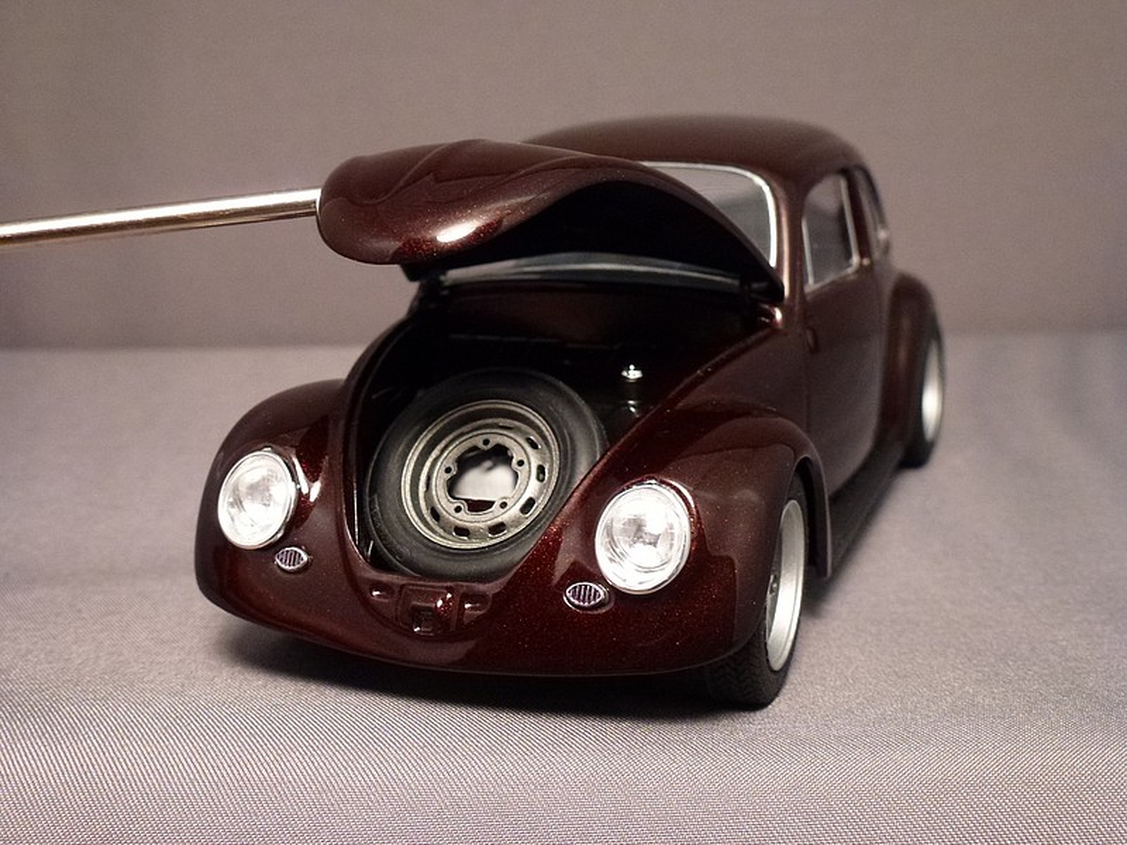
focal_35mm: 41
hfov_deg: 45.8
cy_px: 422
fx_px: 1335
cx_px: 564
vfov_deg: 35.1
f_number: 3.9
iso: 400
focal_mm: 7.4
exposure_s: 1/50
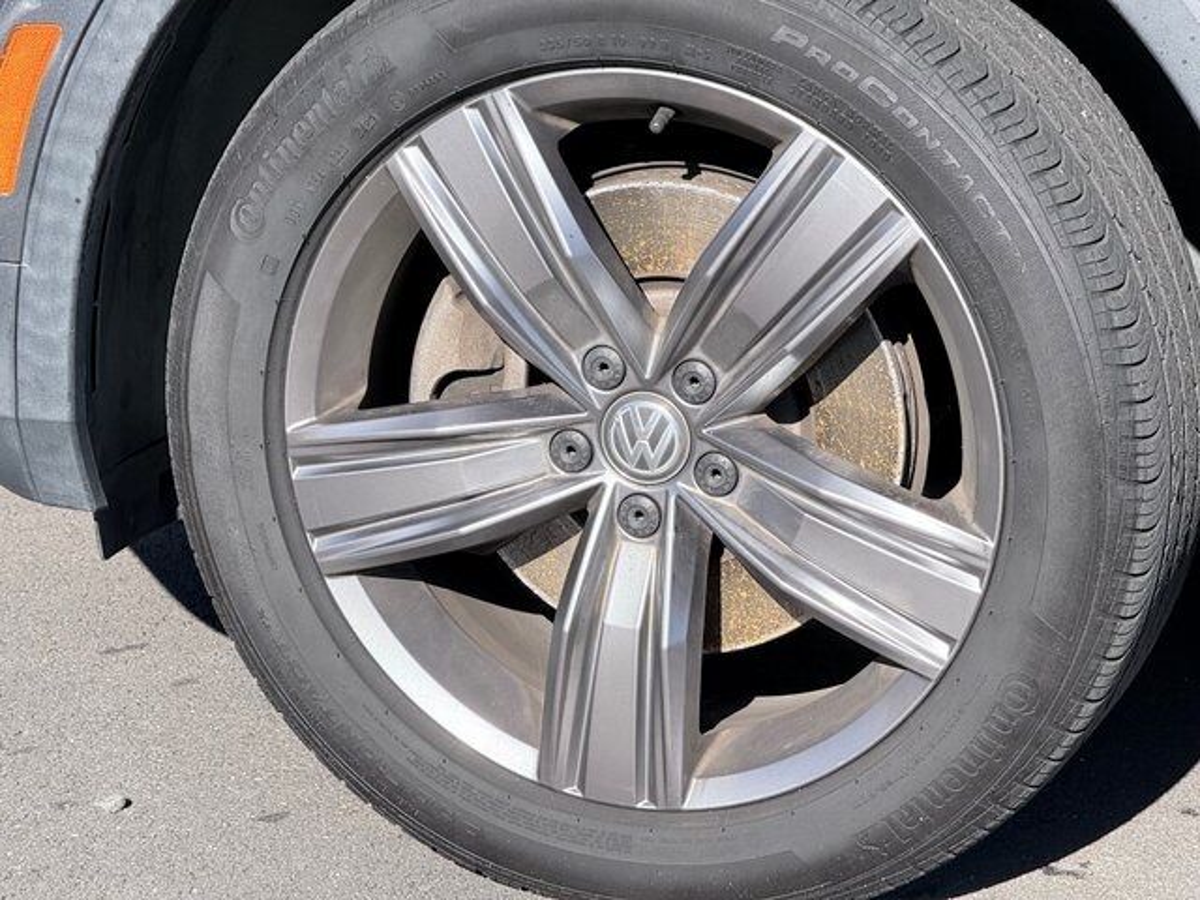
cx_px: 600
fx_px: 4160
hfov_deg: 16.4
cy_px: 450
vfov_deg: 12.3
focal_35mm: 120
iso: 50
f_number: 2.8
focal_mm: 15.66
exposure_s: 1/644
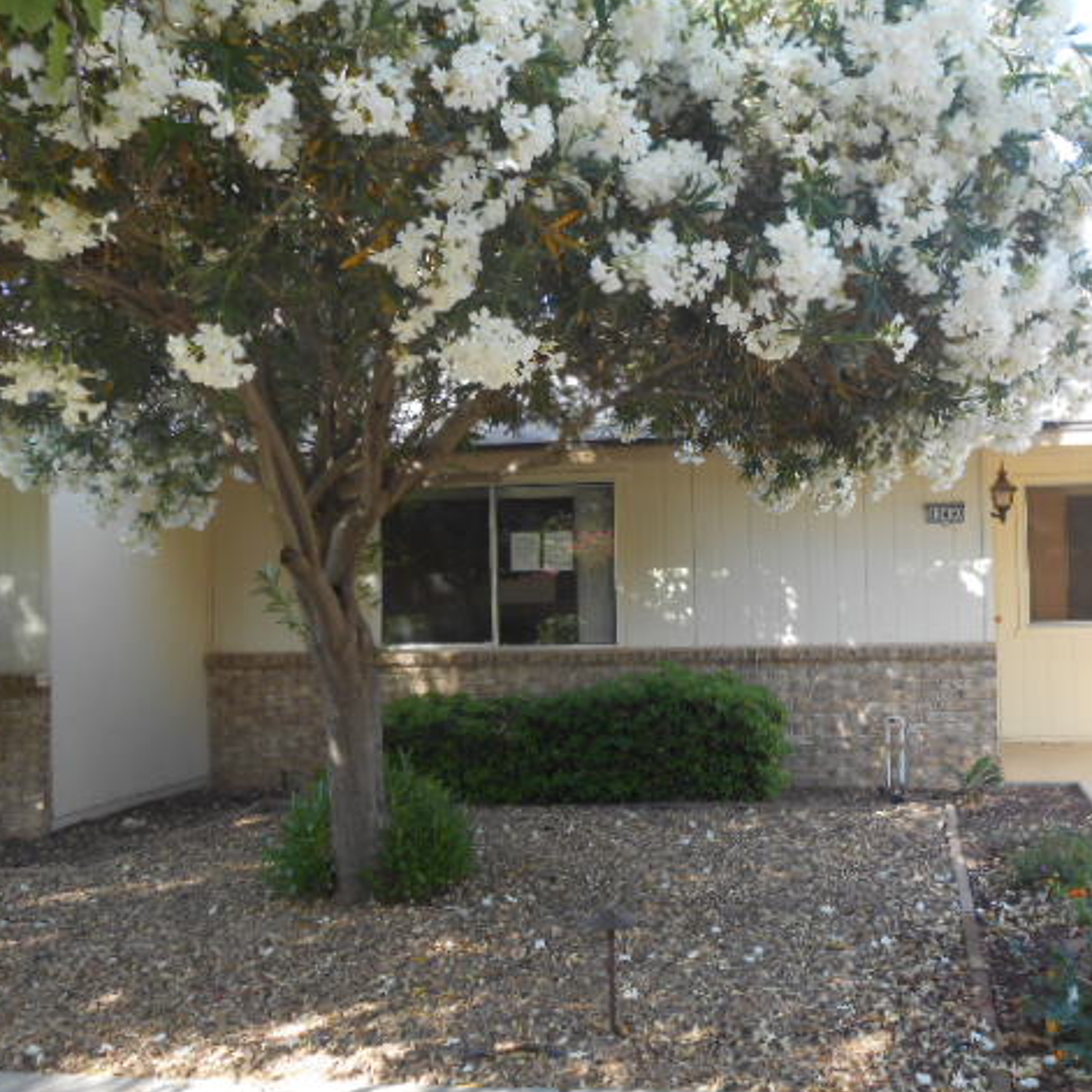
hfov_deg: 45.5
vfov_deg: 46.0
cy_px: 549
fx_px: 1285
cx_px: 707
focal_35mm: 36
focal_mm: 5.3
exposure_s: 1/80
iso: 80
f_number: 3.8
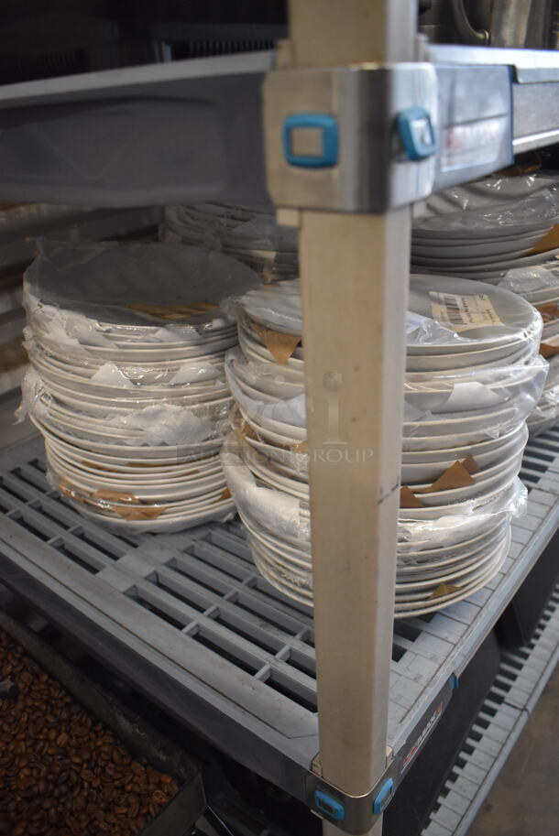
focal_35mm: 27
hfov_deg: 48.0
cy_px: 418
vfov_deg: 67.3
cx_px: 280
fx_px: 628
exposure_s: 1/125
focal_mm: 18
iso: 2200
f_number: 3.5
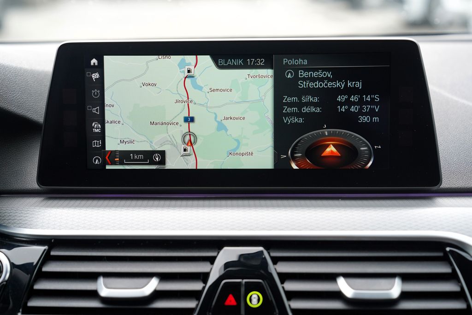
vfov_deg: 23.8
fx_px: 747
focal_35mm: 57
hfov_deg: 35.0
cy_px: 158
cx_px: 236
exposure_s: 1/160
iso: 500
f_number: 4
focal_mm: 57
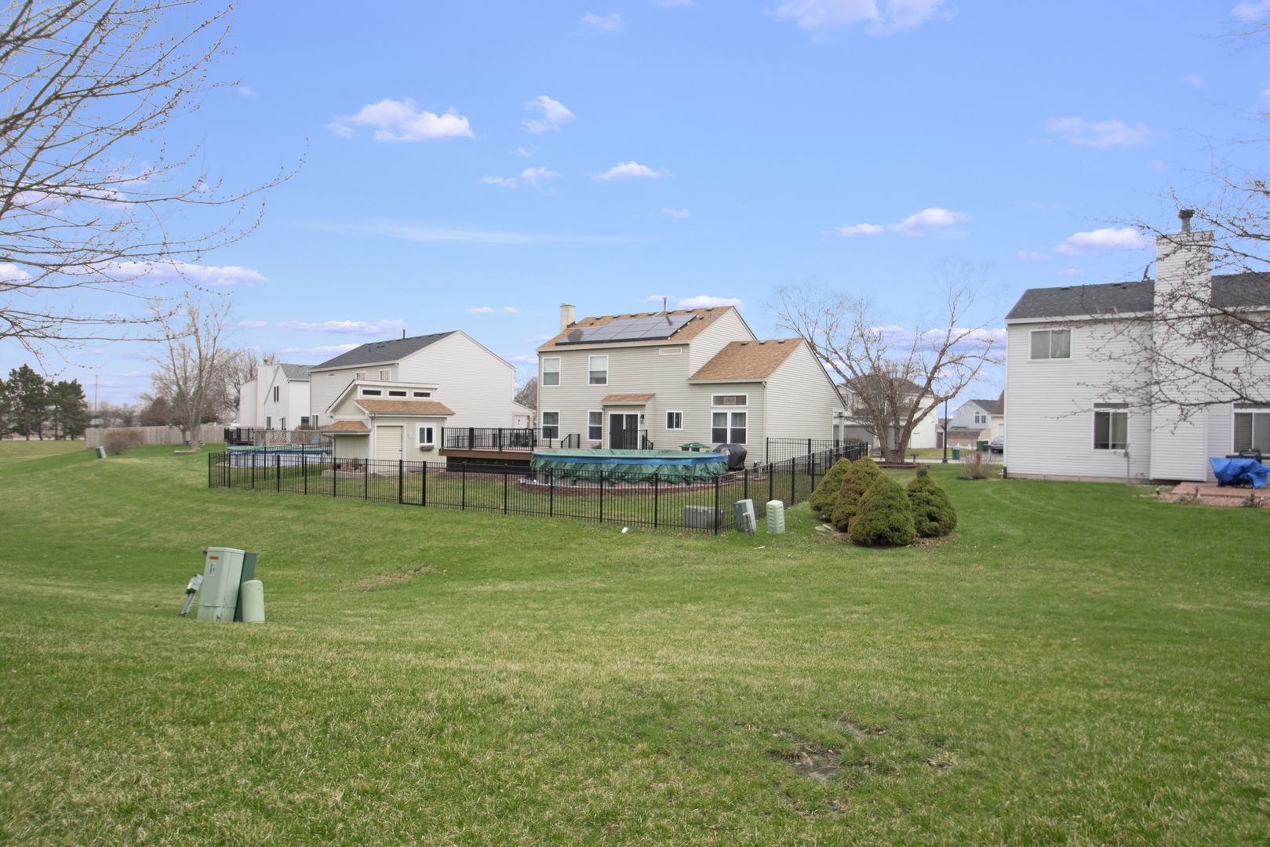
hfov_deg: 78.6
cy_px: 424
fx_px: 776
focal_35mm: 22
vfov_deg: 57.2
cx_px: 635
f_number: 8
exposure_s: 1/1250
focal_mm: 15
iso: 400
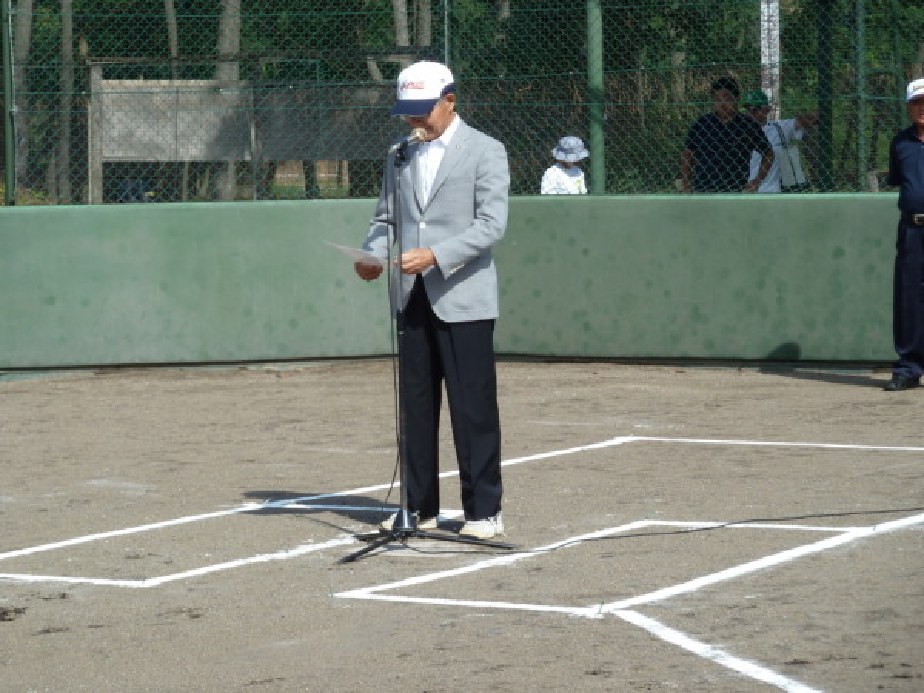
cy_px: 346
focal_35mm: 137
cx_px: 462
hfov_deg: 14.4
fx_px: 3657
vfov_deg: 10.8
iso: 80
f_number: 4.5
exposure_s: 1/320
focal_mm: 22.5
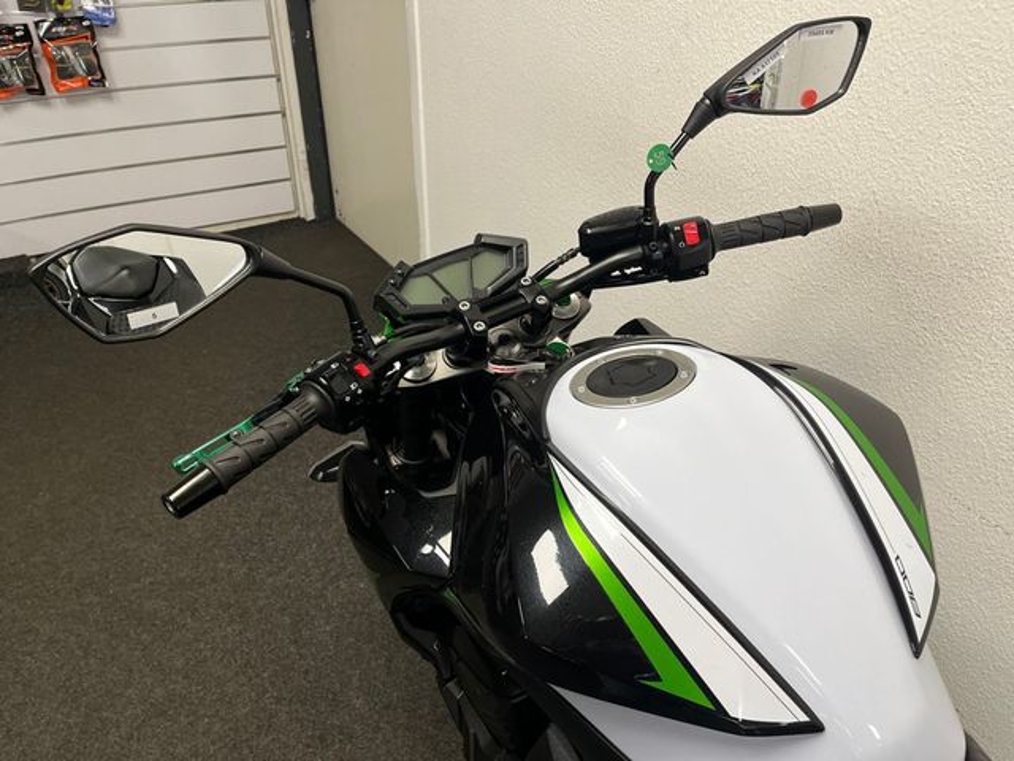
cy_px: 380
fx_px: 762
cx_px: 507
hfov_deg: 67.3
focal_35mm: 26
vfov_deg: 53.1
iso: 100
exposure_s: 1/100
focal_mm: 5.1
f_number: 1.6
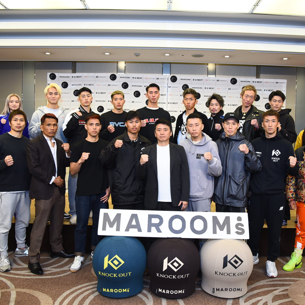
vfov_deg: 52.5
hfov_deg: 52.4
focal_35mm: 31
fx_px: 309
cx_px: 168
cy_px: 152
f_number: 4
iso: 800
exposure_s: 1/200
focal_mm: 24
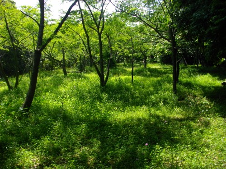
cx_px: 113
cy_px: 84
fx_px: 209
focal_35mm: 32
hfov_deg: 56.8
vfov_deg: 44.2
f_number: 2.9
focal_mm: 5.7
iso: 100
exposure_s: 1/400
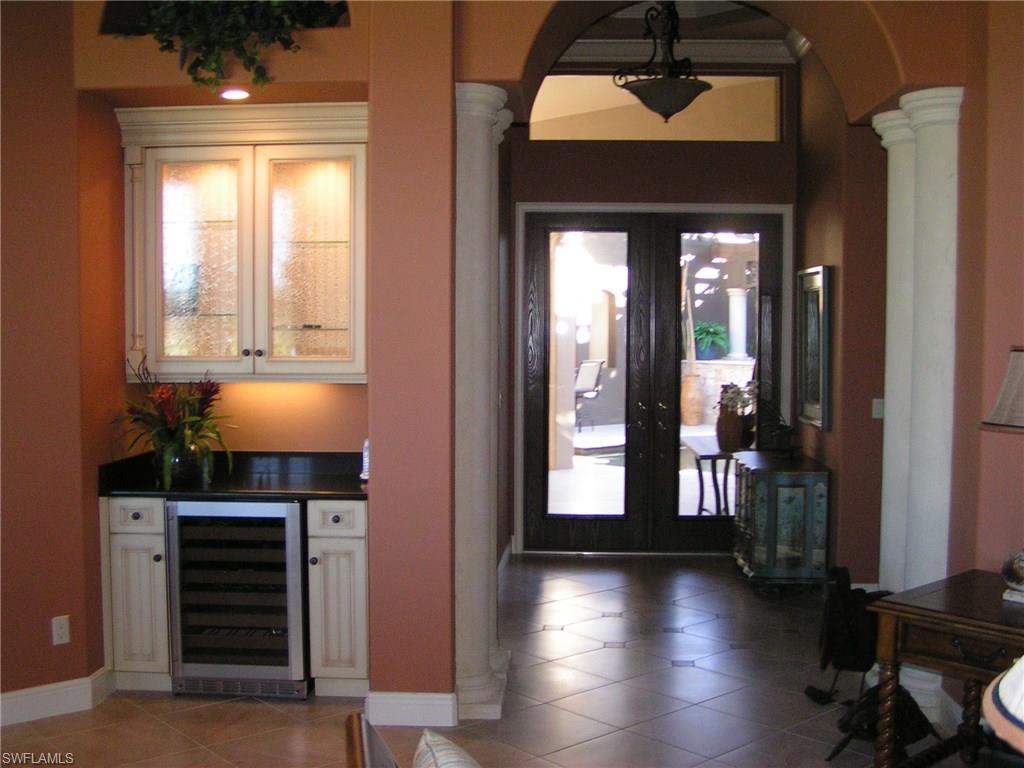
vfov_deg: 37.7
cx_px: 512
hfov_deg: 49.0
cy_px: 384
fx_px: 1124
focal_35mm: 38
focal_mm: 5.8
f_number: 2.8
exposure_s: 1/40
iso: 160
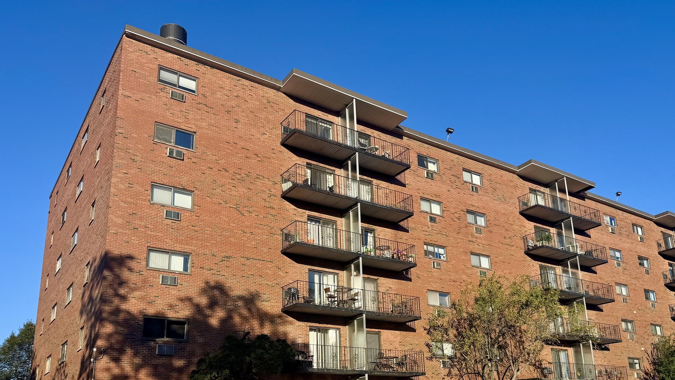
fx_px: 555
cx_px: 353
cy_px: 276
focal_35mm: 31
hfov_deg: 62.6
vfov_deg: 37.1
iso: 80
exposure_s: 1/2710
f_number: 1.78
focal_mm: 6.76
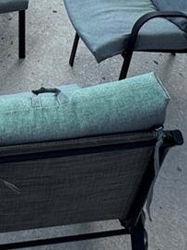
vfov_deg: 23.6
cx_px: -12
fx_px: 447
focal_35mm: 62
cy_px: -141
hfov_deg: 22.5
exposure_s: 1/610
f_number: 2.2
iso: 50
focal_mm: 2.22
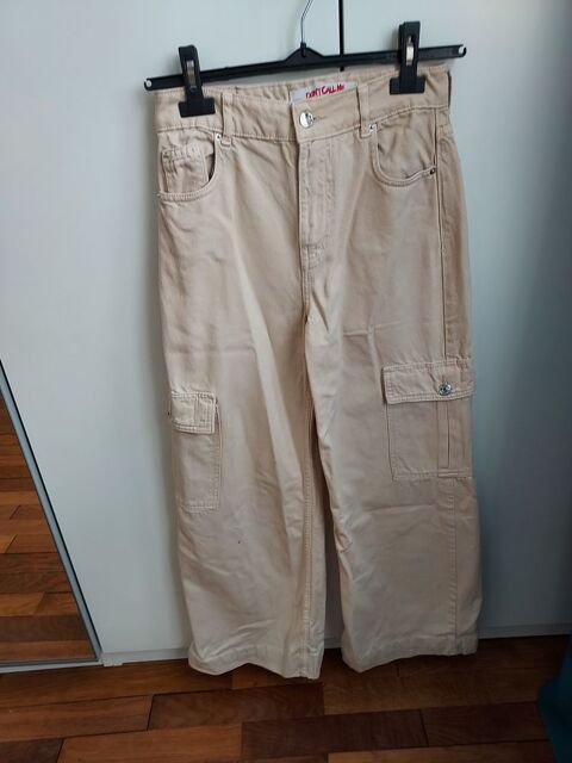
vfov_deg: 71.6
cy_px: 382
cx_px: 286
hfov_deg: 56.8
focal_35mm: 24
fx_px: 529
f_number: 1.8
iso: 50
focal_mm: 4.6
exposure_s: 1/50
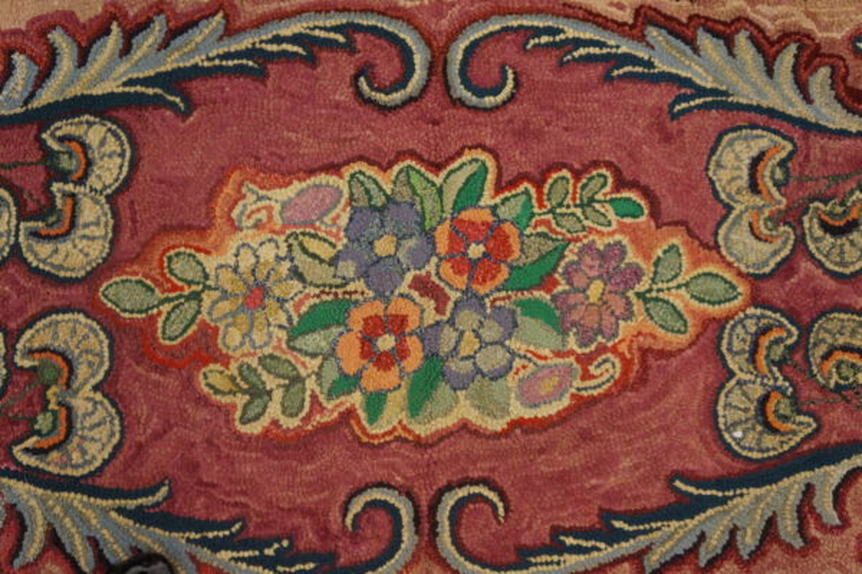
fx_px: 825
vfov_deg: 38.3
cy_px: 287
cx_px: 431
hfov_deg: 55.1
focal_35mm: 34
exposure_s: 1/160
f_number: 4
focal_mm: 23
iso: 2500
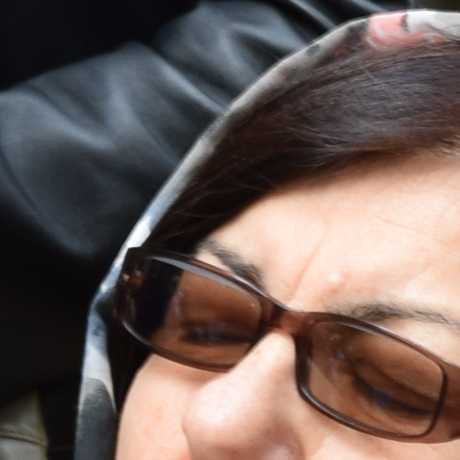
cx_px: 1459
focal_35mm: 737
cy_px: 221
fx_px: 11080
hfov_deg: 2.3
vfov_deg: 2.4
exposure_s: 1/80
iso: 160
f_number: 7.1
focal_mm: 52
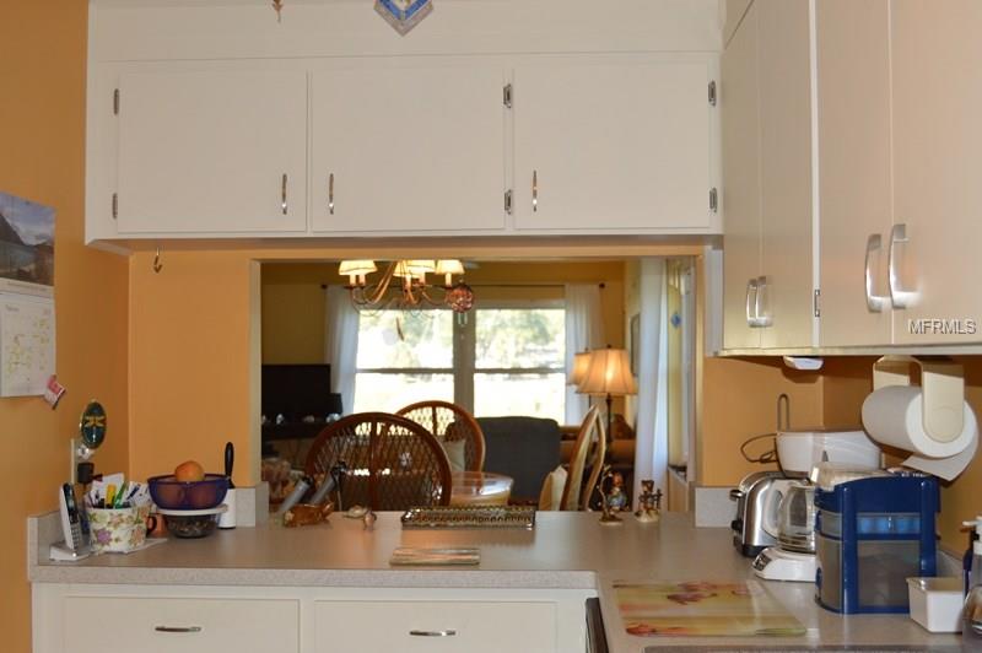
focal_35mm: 39
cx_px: 491
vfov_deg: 34.2
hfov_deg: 49.6
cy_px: 326
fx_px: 1063
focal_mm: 26
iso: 400
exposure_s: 1/100
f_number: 4
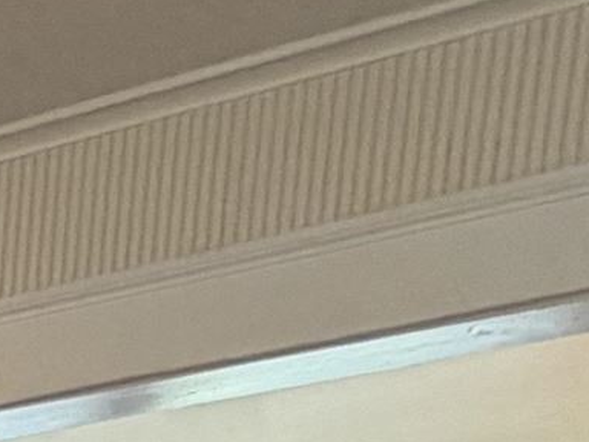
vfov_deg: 10.5
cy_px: 1211
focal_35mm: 112
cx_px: -1249
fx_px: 1906
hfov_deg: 10.7
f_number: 2.2
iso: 160
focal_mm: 2.22
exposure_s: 1/60
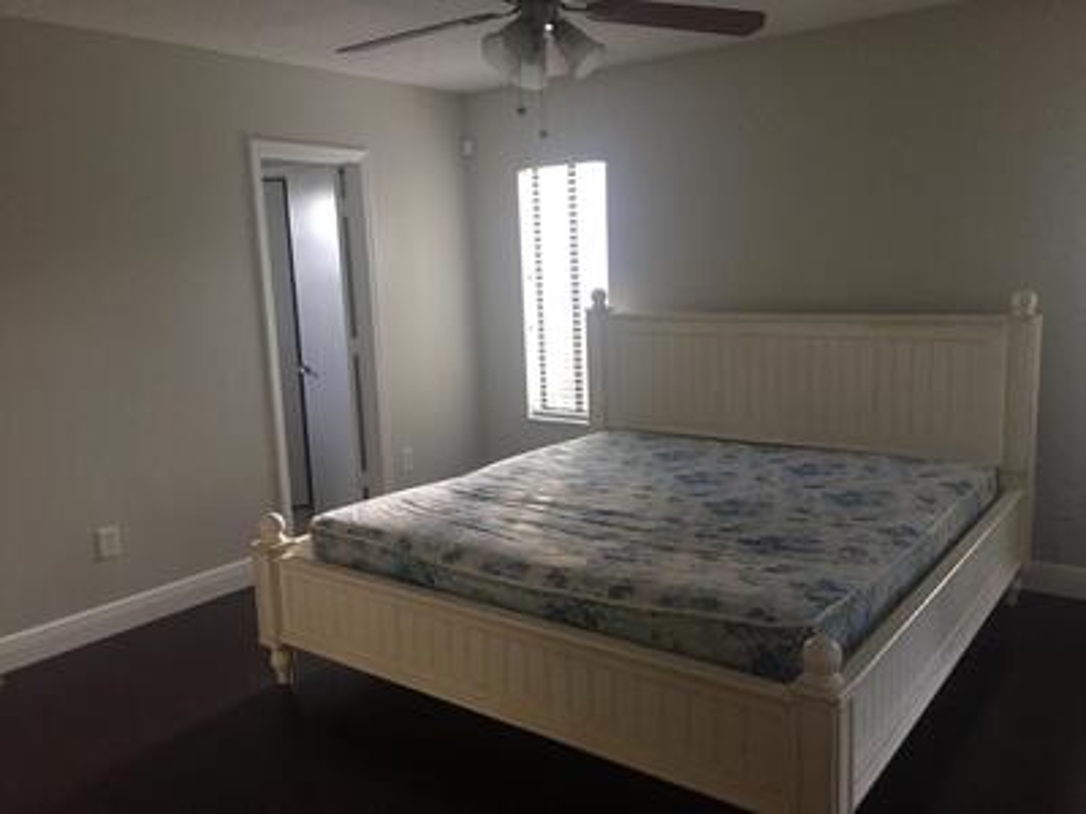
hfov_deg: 61.7
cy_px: 407
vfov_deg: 48.2
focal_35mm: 29
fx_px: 910
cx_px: 543
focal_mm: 4.15
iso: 160
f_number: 2.2
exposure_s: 1/30
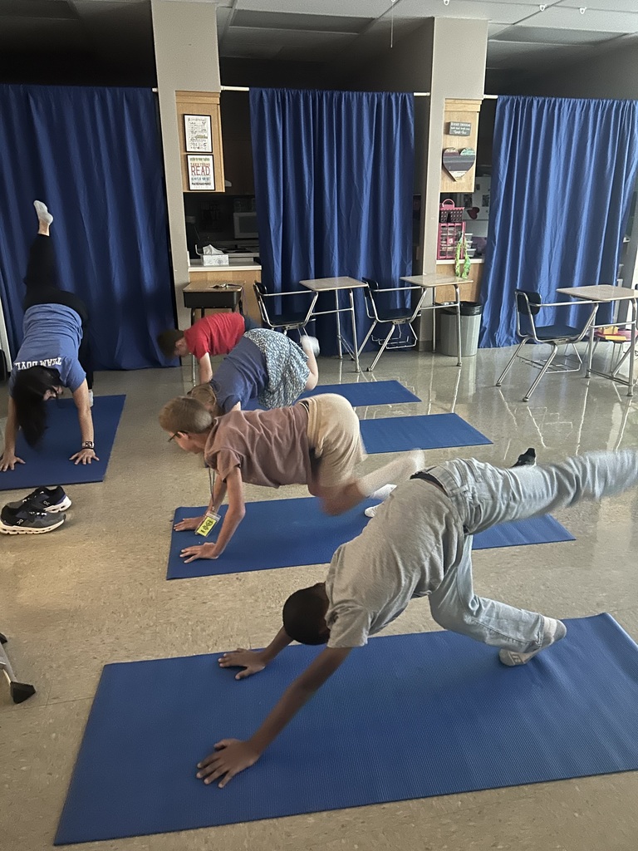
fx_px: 639
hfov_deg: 53.1
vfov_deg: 67.3
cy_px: 426
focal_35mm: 26
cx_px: 319
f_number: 1.5
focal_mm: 5.7
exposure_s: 1/21
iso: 1000
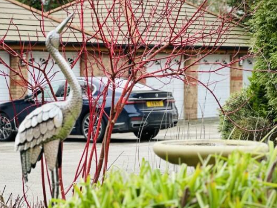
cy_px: 113
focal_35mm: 125
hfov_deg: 15.8
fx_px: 1000
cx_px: 117
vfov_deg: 11.9
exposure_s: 1/121
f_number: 2.8
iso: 80
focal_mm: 9
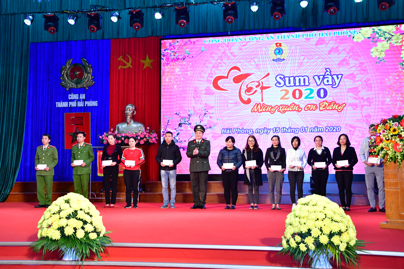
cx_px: 202
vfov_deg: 28.1
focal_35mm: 48
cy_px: 134
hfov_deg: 41.1
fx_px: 539
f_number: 5.6
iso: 2500
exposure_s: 1/200
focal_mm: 32
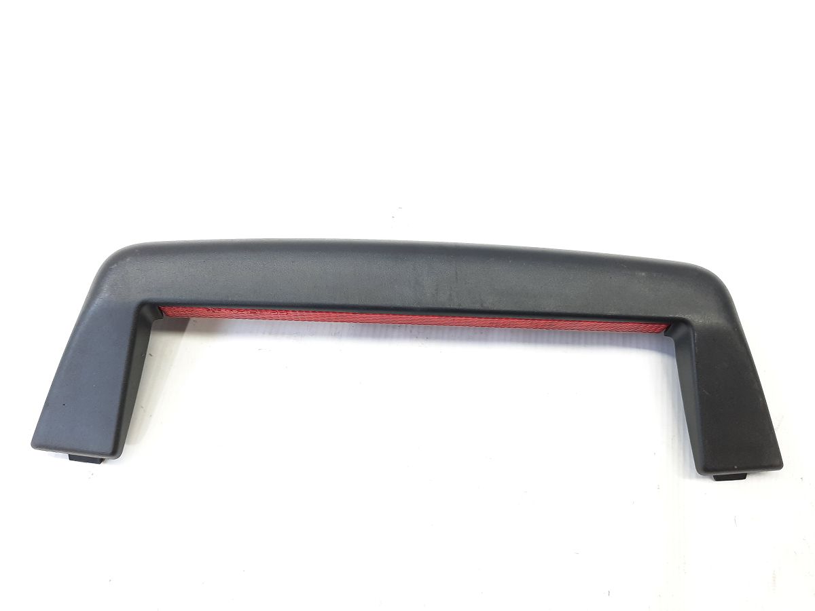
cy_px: 306
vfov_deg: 54.9
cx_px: 408
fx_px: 589
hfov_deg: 69.4
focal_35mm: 25
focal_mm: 4.6
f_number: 2
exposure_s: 1/50
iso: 125
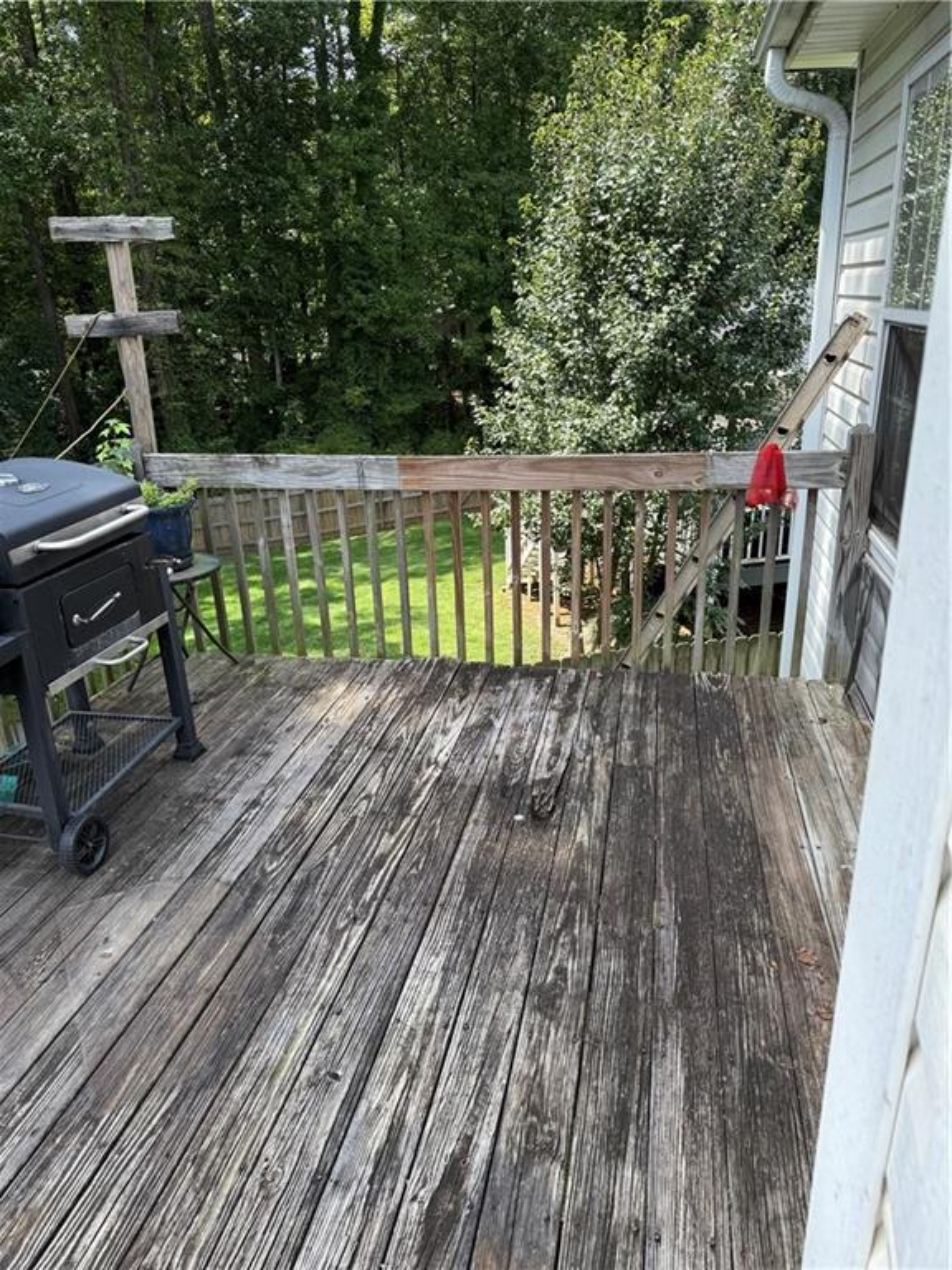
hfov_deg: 56.8
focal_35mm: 24
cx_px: 476
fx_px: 880
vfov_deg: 71.6
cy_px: 635
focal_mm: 6.76
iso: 80
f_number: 1.78
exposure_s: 1/683
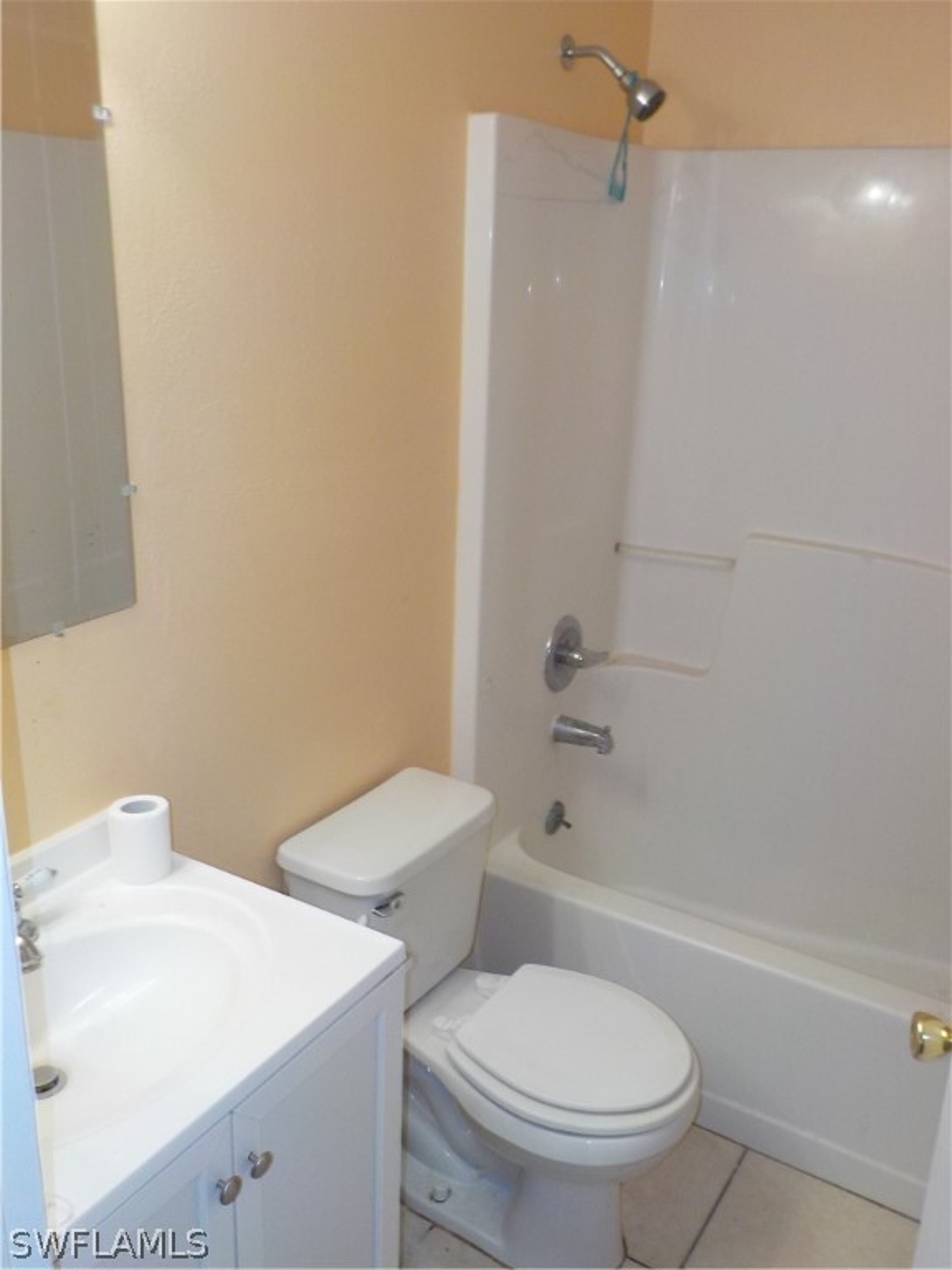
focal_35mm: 30
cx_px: 476
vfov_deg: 60.0
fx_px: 1100
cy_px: 635
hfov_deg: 46.8
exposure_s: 1/30
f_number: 3.3
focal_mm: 4.1
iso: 125
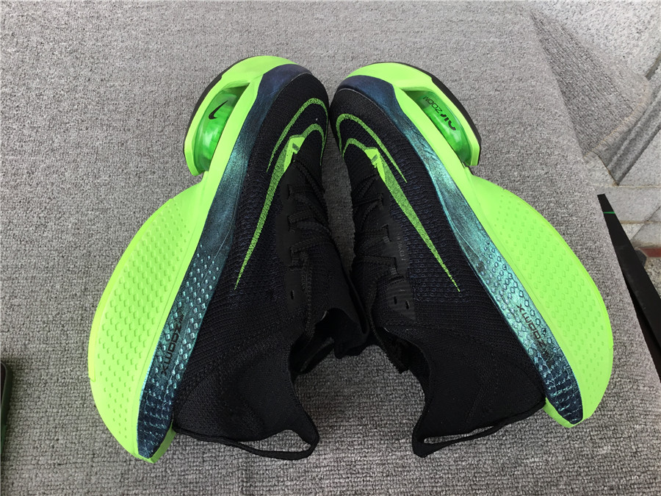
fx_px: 592
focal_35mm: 31
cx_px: 330
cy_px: 248
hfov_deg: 58.4
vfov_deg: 45.4
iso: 25
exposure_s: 1/111
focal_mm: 3.3
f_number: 2.4
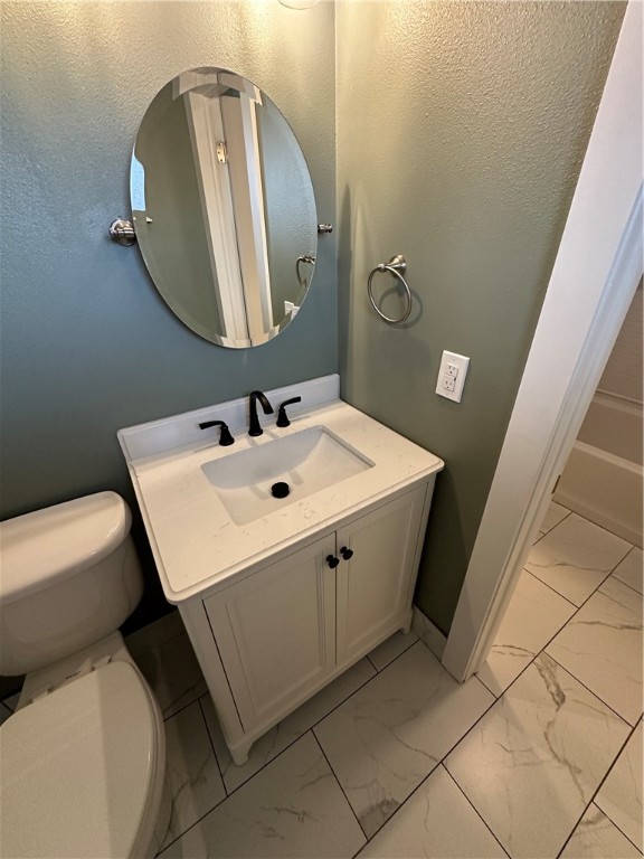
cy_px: 430
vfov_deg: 102.1
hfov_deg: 85.7
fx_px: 347
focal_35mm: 14
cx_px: 322
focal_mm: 2.22
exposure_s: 1/60
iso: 400
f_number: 2.2
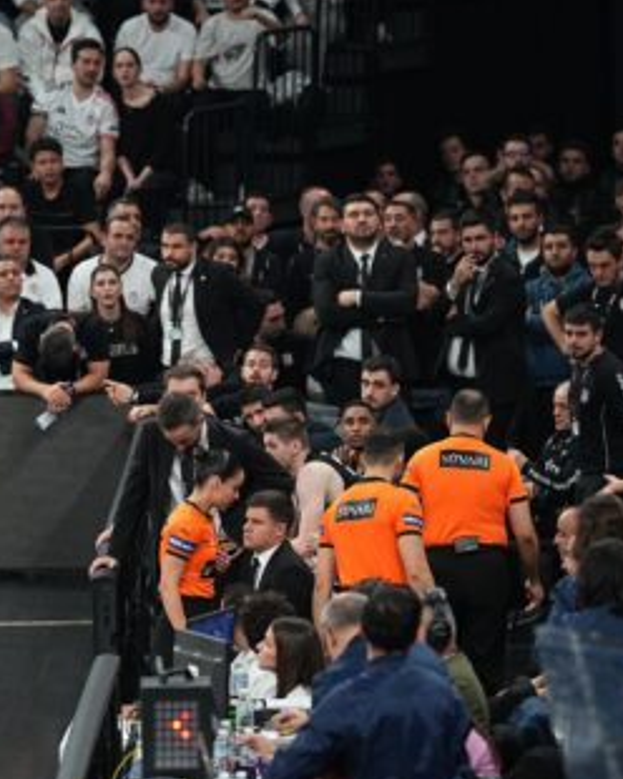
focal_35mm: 381
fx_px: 8781
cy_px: 460
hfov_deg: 4.1
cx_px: 342
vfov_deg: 5.1
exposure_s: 1/1250
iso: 2000
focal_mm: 200
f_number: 3.2
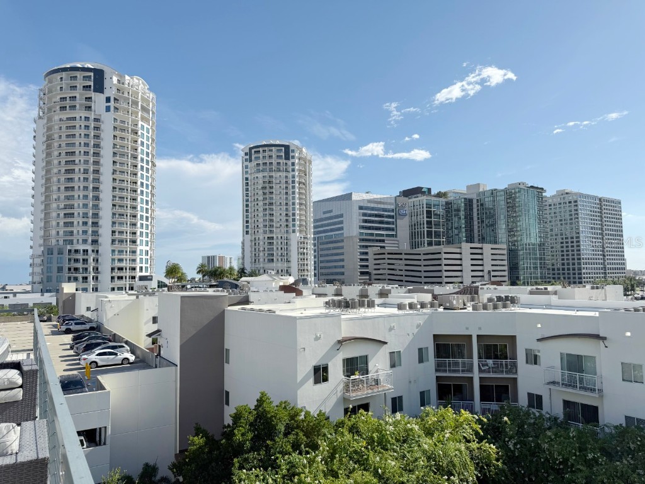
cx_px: 322
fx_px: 447
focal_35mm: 24
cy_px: 242
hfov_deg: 71.6
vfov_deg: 56.8
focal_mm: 6.8
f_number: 1.8
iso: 80
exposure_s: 1/6711
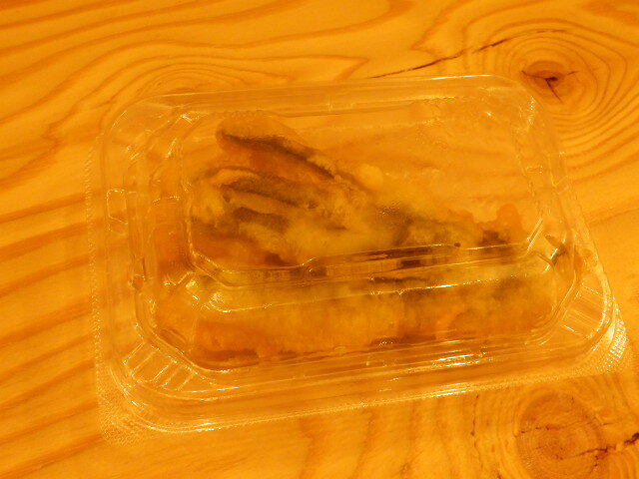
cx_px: 320
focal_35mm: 44
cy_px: 240
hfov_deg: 42.9
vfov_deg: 32.9
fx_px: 812
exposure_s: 1/40
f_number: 4.2
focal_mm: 7.9
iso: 640
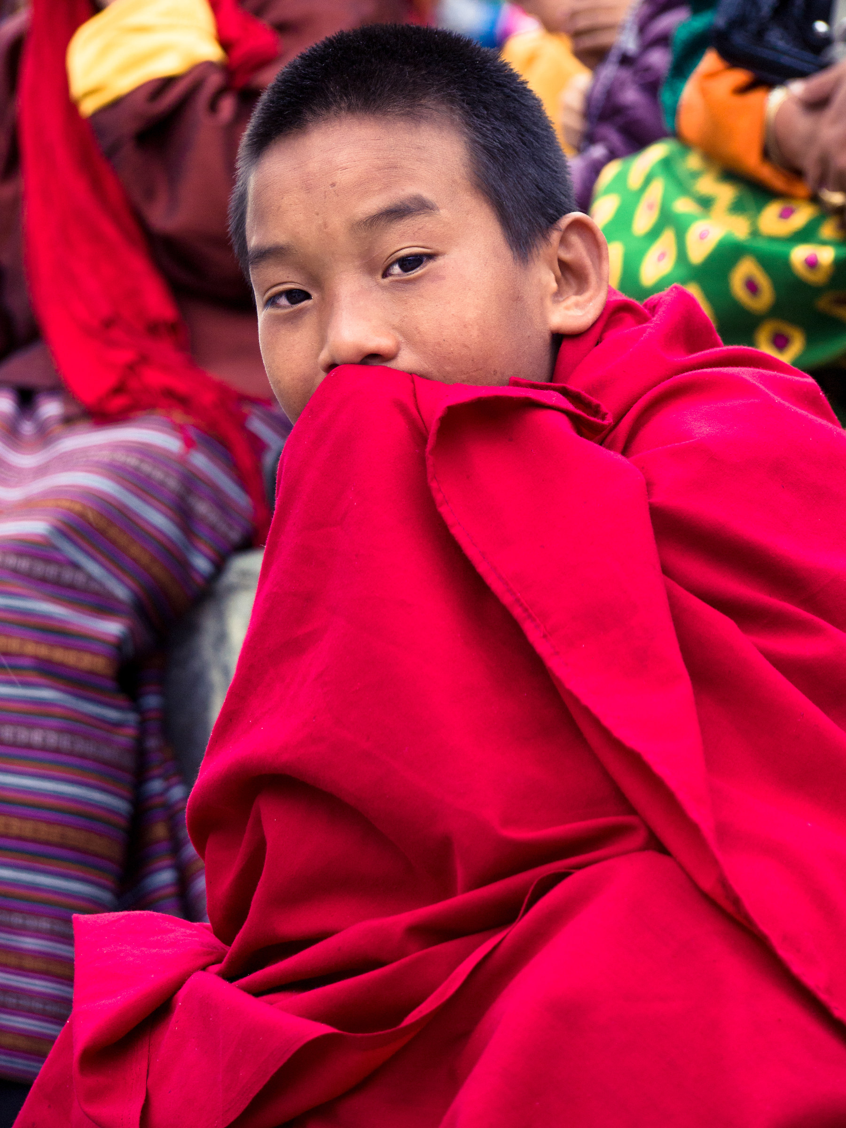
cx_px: 423
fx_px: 5344
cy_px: 564
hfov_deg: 9.1
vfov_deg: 12.0
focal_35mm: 164
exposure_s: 1/200
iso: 200
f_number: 5
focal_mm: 82
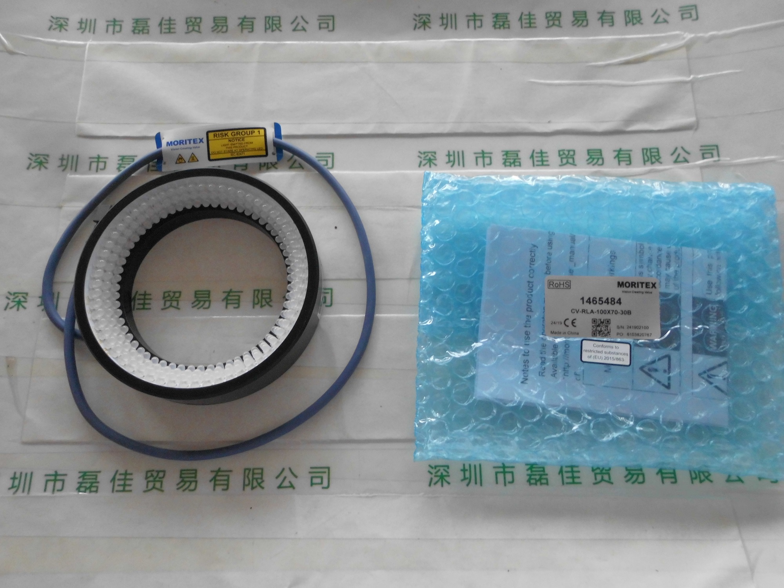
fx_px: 589
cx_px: 392
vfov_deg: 53.1
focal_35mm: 26
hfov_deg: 67.3
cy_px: 294
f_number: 3.2
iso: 200
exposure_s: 1/30
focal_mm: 4.6
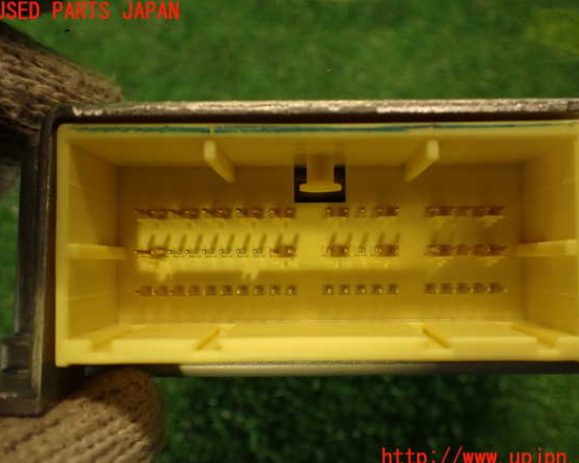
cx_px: 304
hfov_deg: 52.8
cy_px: 235
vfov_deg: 43.4
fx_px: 583
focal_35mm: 34
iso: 200
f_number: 2.4
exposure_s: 1/50
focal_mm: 5.79
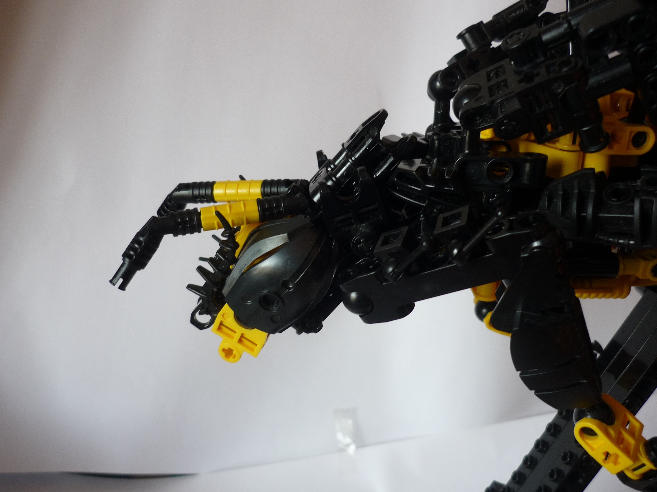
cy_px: 246
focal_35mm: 33
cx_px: 328
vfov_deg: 42.9
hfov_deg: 55.4
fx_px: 626
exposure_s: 1/50
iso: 100
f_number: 2.8
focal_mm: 5.5
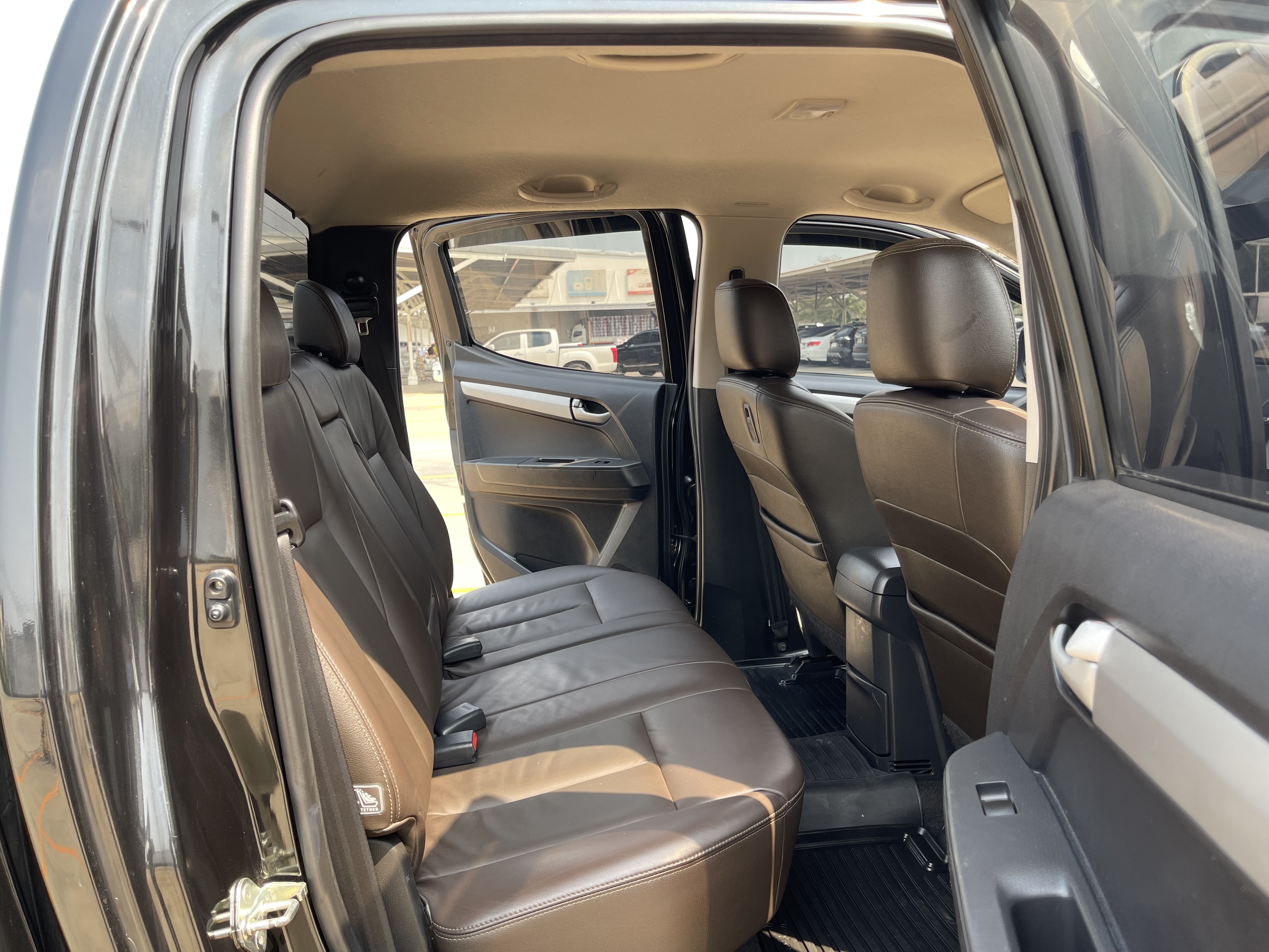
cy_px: 476
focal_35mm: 25
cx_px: 634
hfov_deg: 69.4
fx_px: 916
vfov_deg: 54.9
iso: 32
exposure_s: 1/236
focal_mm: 5.1
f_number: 1.6
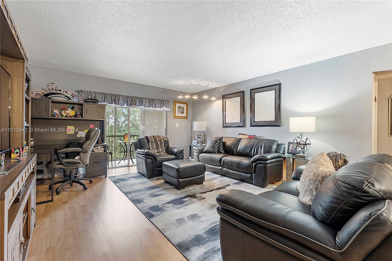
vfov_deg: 77.3
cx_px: 196
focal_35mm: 15
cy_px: 130
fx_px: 163
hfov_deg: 100.4
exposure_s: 1/3
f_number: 9
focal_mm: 10
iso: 320
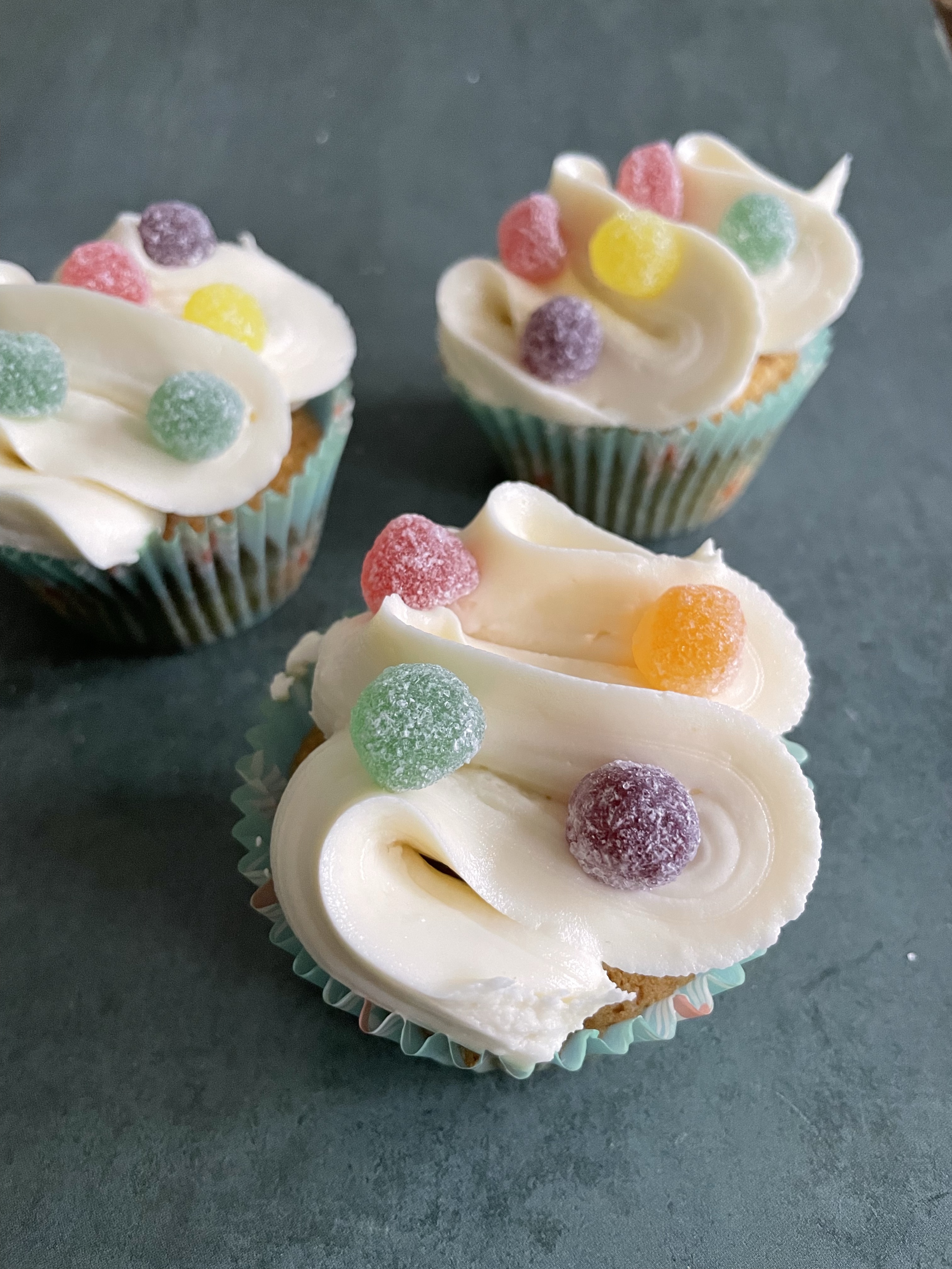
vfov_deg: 67.3
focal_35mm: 26
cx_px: 476
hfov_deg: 53.1
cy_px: 634
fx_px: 953
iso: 500
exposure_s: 1/59
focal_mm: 4.2
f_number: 1.6
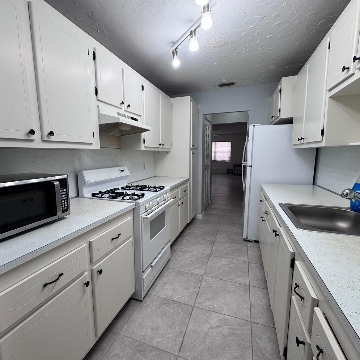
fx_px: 200
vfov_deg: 84.0
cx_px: 165
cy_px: 181
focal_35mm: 17
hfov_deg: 83.8
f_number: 2.2
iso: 125
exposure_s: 1/120
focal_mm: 2.22
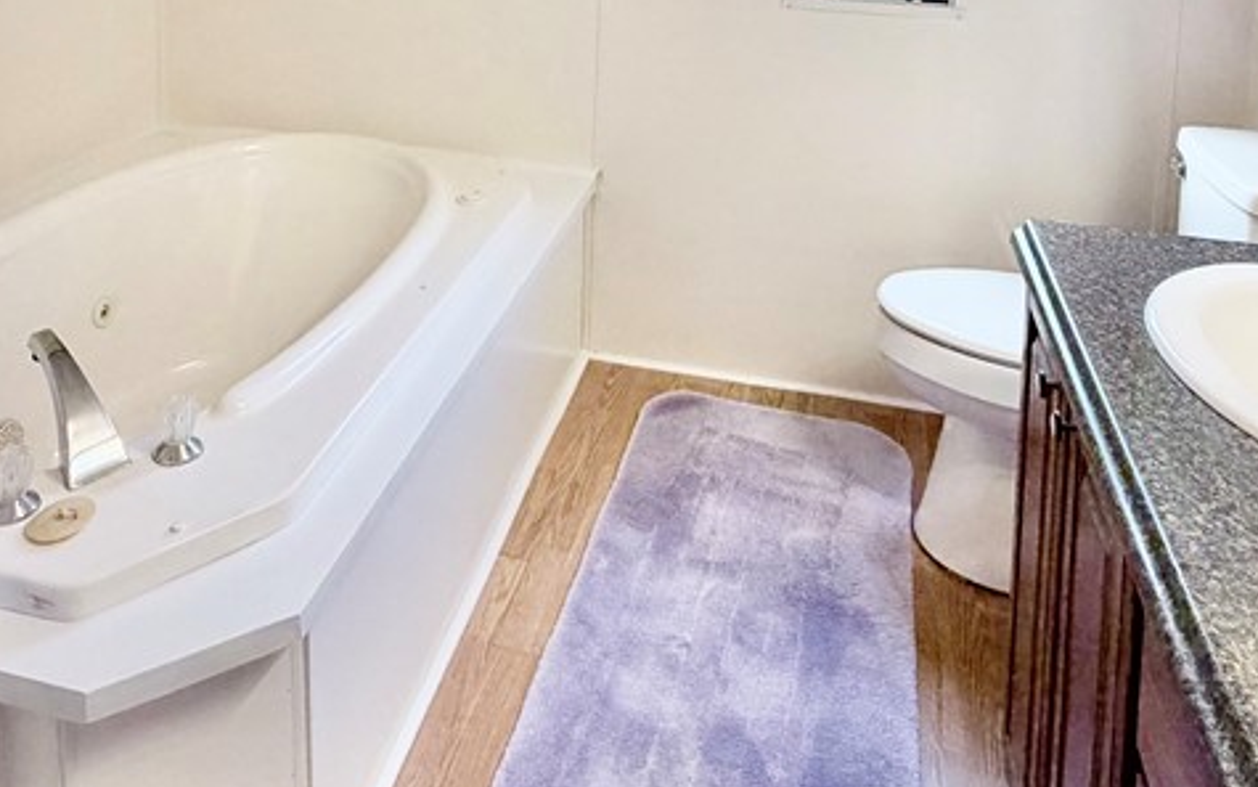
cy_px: -117
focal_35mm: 32
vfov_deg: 33.4
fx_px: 1097
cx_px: 567
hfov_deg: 59.5
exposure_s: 1/120
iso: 320
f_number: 2.2
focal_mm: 2.22
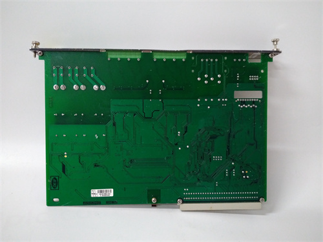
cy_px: 121
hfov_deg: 65.3
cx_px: 162
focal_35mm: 27
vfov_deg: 51.4
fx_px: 252
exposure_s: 1/33
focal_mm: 3.79
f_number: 2
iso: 674
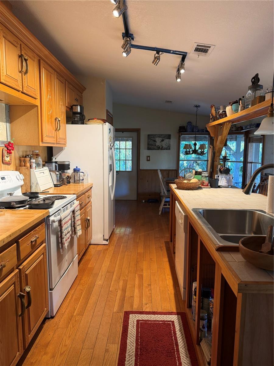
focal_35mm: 24
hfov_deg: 56.8
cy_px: 183
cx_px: 137
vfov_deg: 71.6
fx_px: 253
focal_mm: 6.76
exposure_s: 1/60
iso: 160
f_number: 1.78
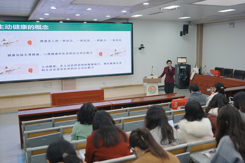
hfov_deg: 53.1
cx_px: 122
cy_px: 82
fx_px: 245
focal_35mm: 36
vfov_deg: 36.9
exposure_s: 1/250
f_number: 1.4
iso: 200
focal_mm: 24
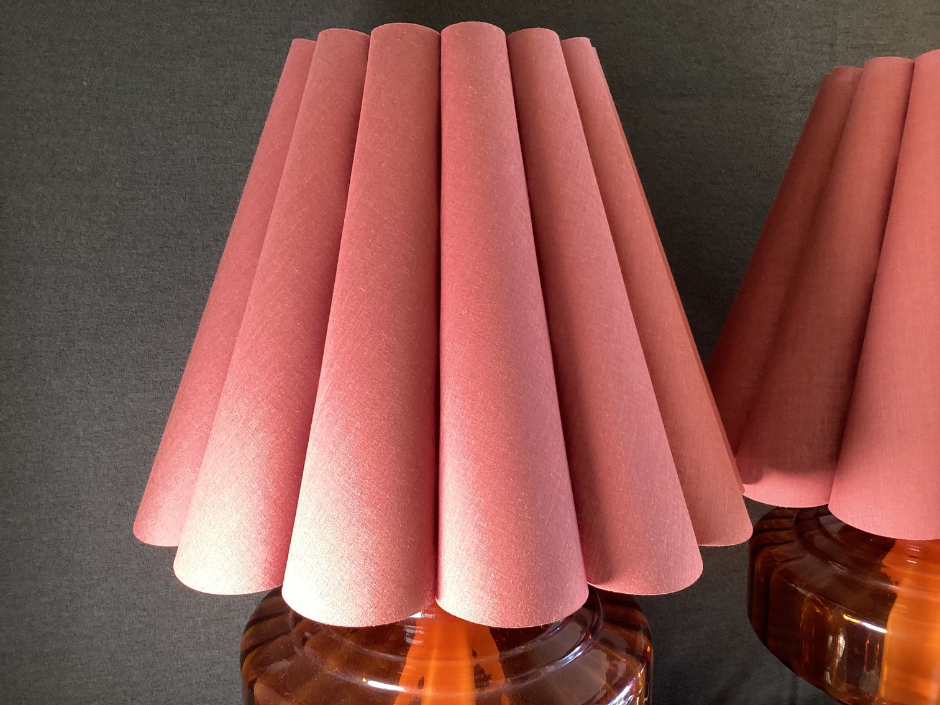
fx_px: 842
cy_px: 352
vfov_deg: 45.4
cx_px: 470
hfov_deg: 58.3
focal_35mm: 31
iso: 125
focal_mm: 3.3
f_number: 2.4
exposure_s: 1/60
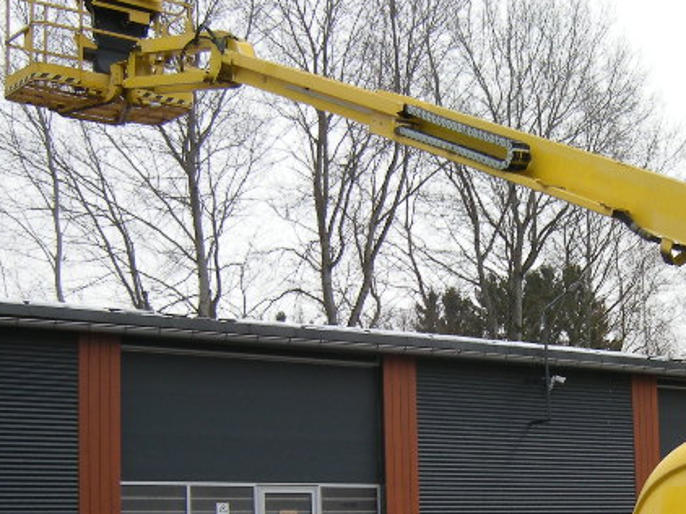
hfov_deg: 28.0
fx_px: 1347
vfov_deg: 21.1
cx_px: 553
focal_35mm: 68
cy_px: 473
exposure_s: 1/60.2
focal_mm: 4.7
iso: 64
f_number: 2.8
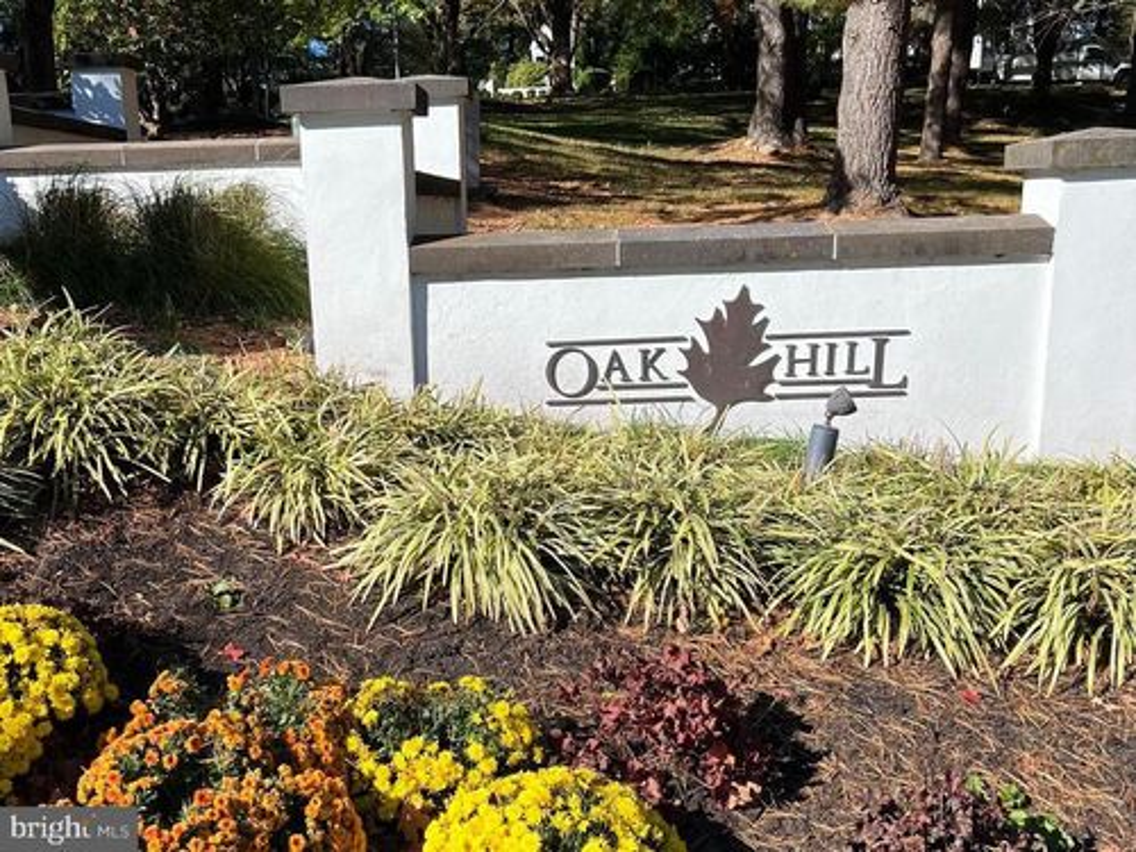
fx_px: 853
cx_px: 568
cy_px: 426
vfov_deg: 53.1
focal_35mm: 26
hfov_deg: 67.3
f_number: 1.5
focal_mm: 5.7
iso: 50
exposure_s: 1/3257
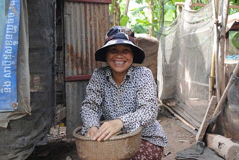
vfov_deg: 34.3
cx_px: 120
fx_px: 259
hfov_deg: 49.5
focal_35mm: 39
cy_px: 80
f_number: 4.2
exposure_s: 1/60
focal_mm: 26
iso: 200
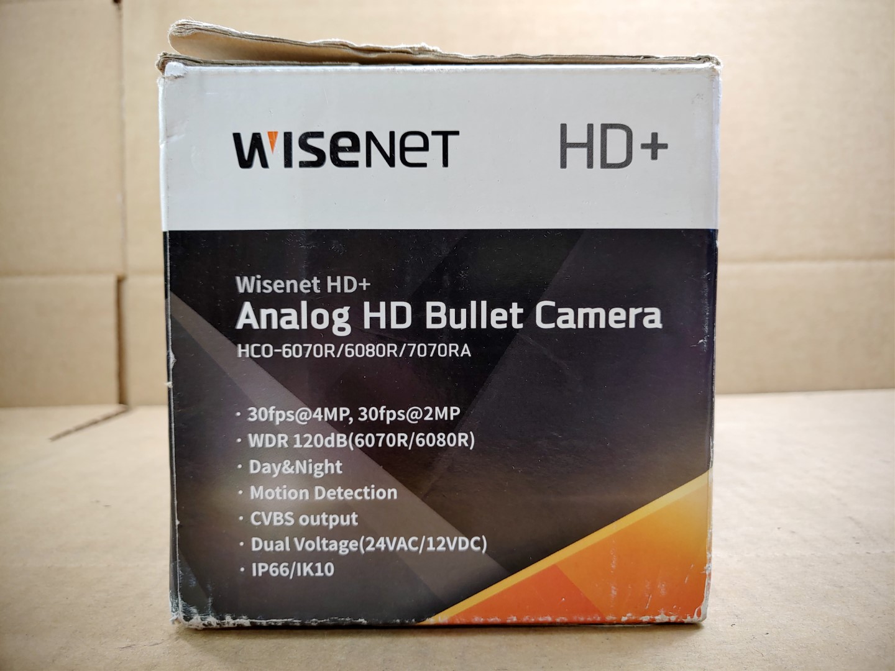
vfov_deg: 53.1
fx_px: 672
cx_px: 448
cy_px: 336
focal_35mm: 26
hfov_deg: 67.3
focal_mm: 4.36
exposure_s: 1/60
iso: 50
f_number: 1.8
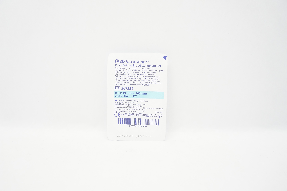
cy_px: 96
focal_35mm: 27
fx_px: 215
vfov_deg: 47.8
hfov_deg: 67.4
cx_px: 144
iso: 800
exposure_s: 1/80
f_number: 5
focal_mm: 18
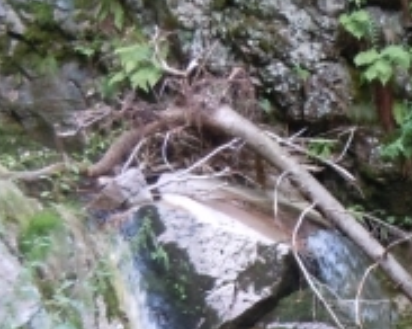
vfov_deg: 15.8
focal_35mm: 96
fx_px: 1169
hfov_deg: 19.6
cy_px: 302
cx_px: 380
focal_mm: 5.4
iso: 200
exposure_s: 1/60
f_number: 3.5
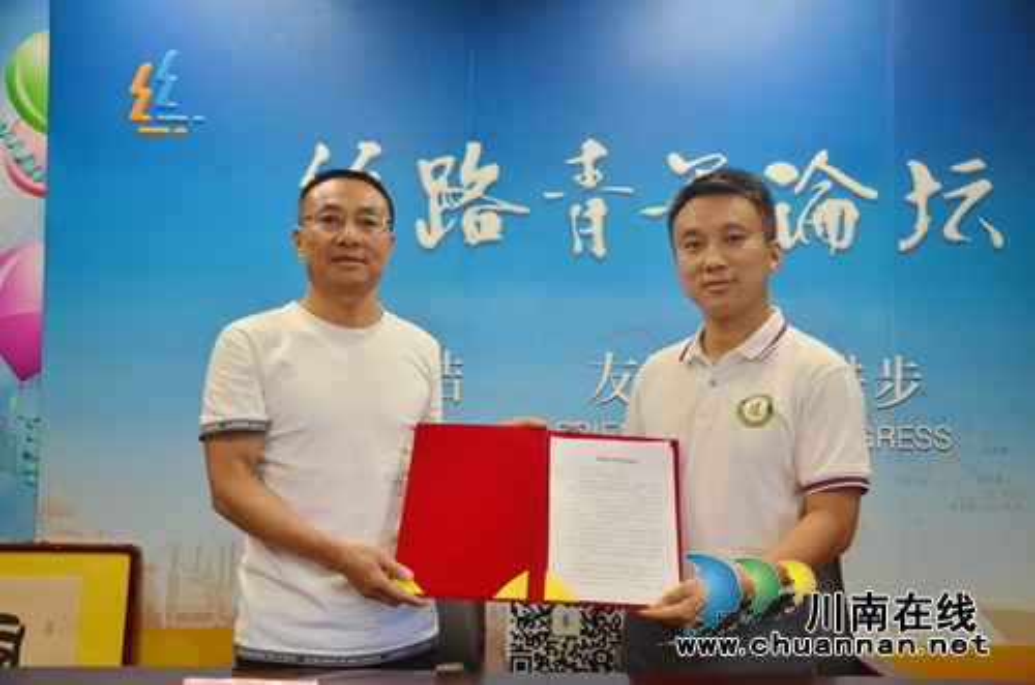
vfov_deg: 36.7
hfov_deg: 53.2
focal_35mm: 36
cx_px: 518
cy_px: 342
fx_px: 1033
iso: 450
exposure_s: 1/60
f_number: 4
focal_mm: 24
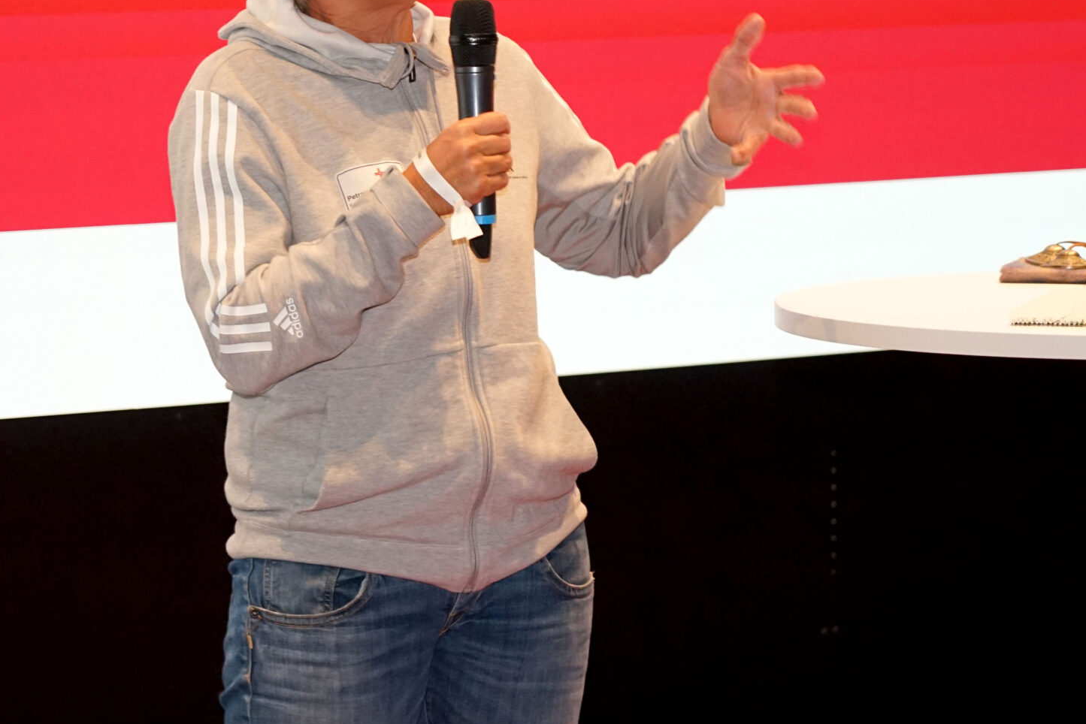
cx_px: 379
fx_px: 5612
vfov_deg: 7.4
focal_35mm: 186
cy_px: 269
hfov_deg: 11.0
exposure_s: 1/160
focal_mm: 105
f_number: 4
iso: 3200
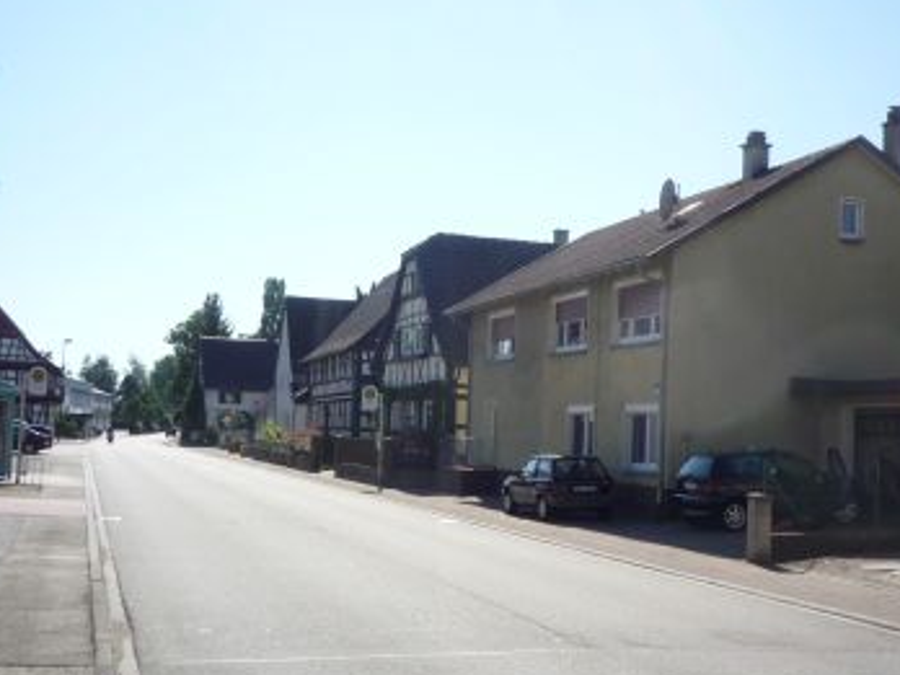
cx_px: 473
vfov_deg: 28.5
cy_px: 391
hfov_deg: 37.5
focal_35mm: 51
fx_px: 1326
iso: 100
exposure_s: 1/500
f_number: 5
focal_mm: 5.2
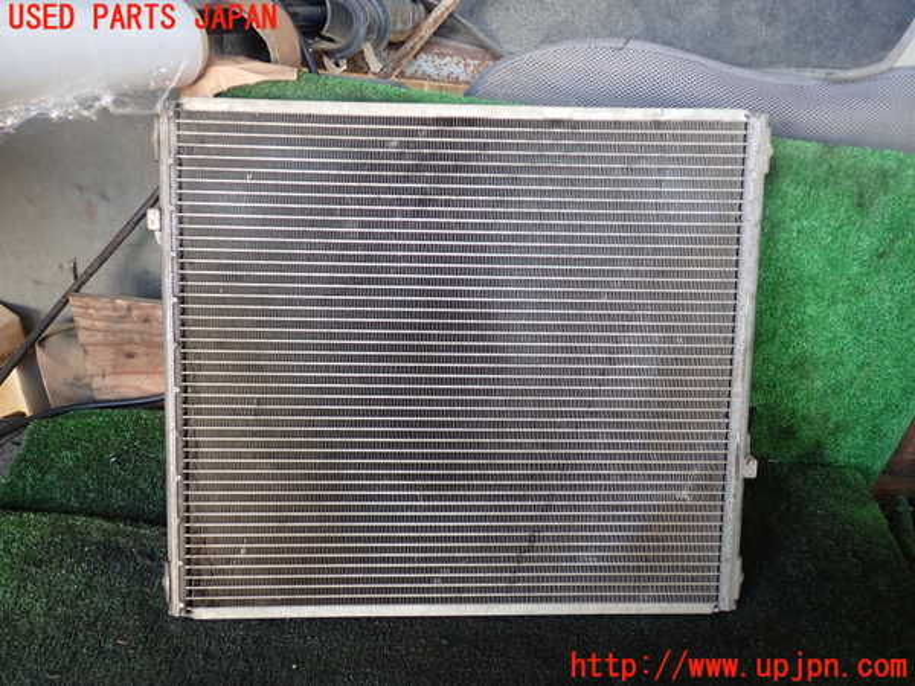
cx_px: 458
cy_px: 343
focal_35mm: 30
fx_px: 793
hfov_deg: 60.0
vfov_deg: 46.8
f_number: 2.3
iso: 200
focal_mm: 5.4
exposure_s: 1/60
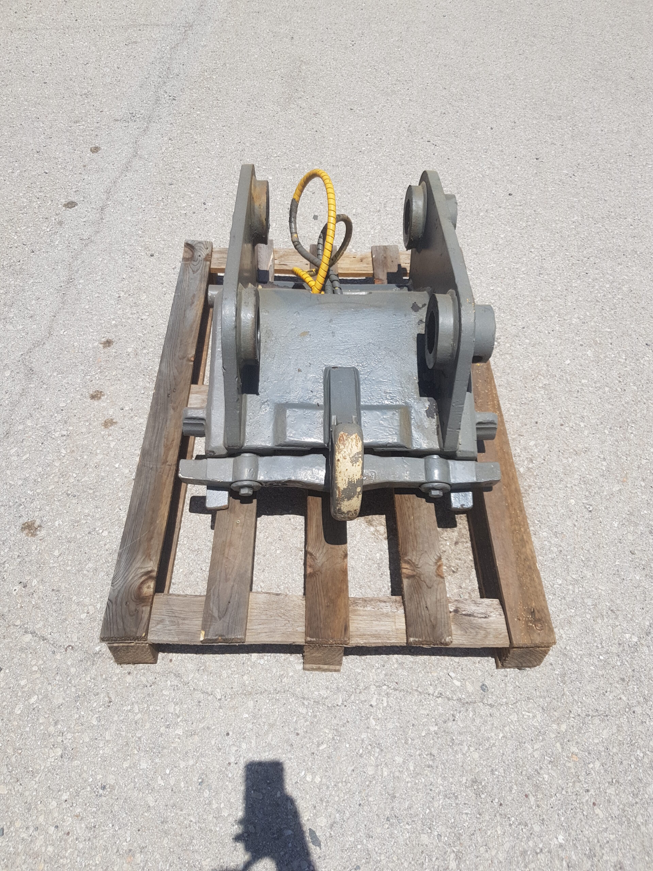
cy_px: 436
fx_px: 654
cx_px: 326
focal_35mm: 26
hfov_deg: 53.1
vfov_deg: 67.3
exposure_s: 1/2736
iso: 40
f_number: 1.7
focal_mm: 4.2
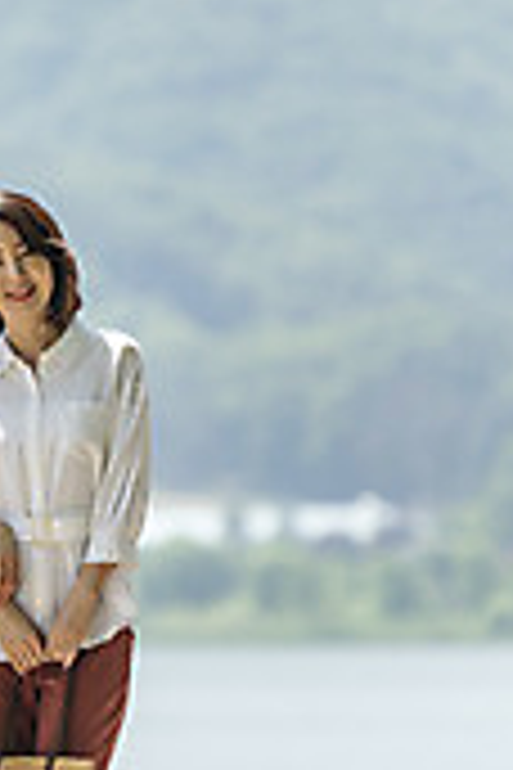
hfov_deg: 3.8
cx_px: 20
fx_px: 7737
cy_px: 275
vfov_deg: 5.7
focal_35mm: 362
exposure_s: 1/2500
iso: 100
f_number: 2.8
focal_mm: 155
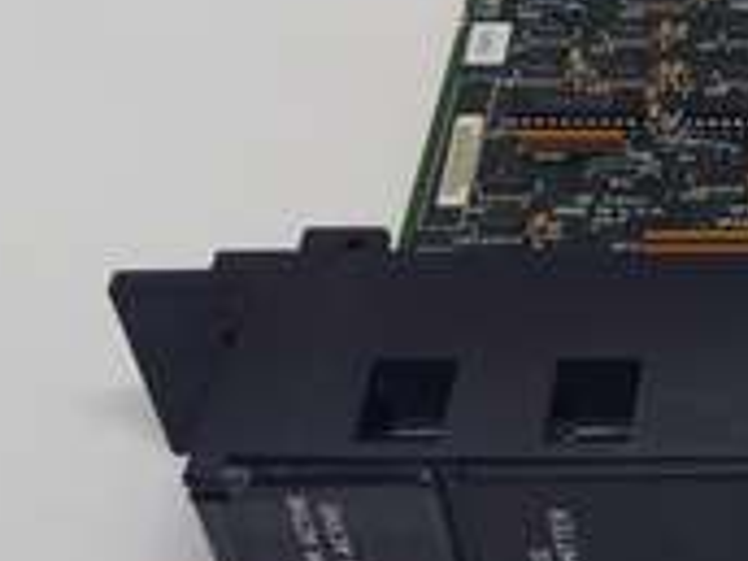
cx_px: 1026
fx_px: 2031
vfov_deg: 15.7
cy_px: 213
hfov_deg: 19.0
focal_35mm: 94
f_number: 2
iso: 132
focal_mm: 3.79
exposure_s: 1/33
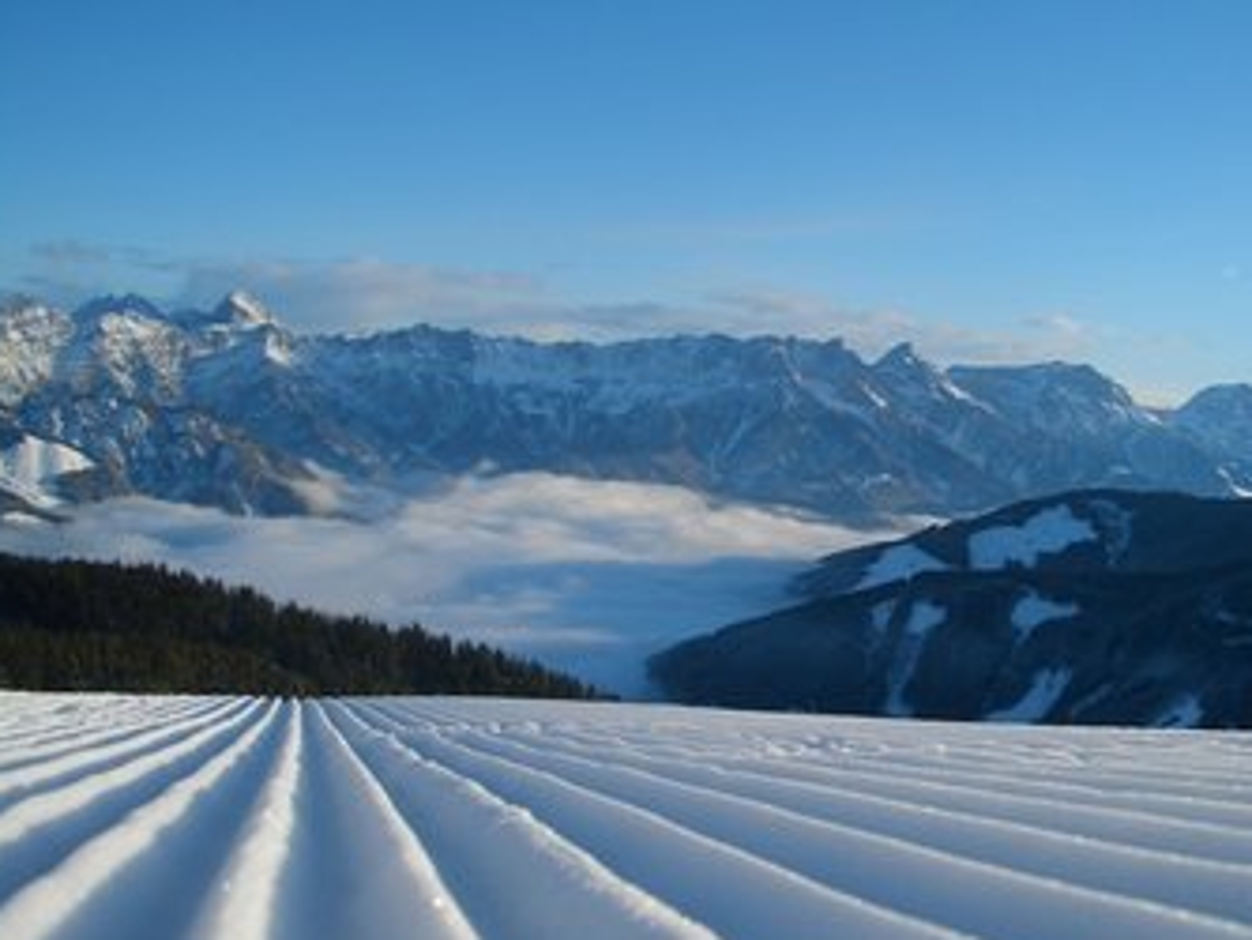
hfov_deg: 44.6
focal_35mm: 42
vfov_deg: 34.4
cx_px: 741
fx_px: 1520
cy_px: 466
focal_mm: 5.8
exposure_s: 1/500
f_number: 4.3
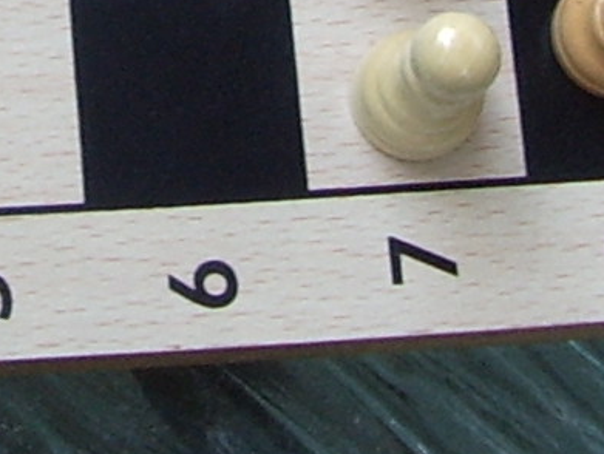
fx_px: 3598
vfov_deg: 6.9
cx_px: -137
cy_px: -565
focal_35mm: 206
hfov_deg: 9.5
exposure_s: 1/40
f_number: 2.6
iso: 100
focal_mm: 5.8
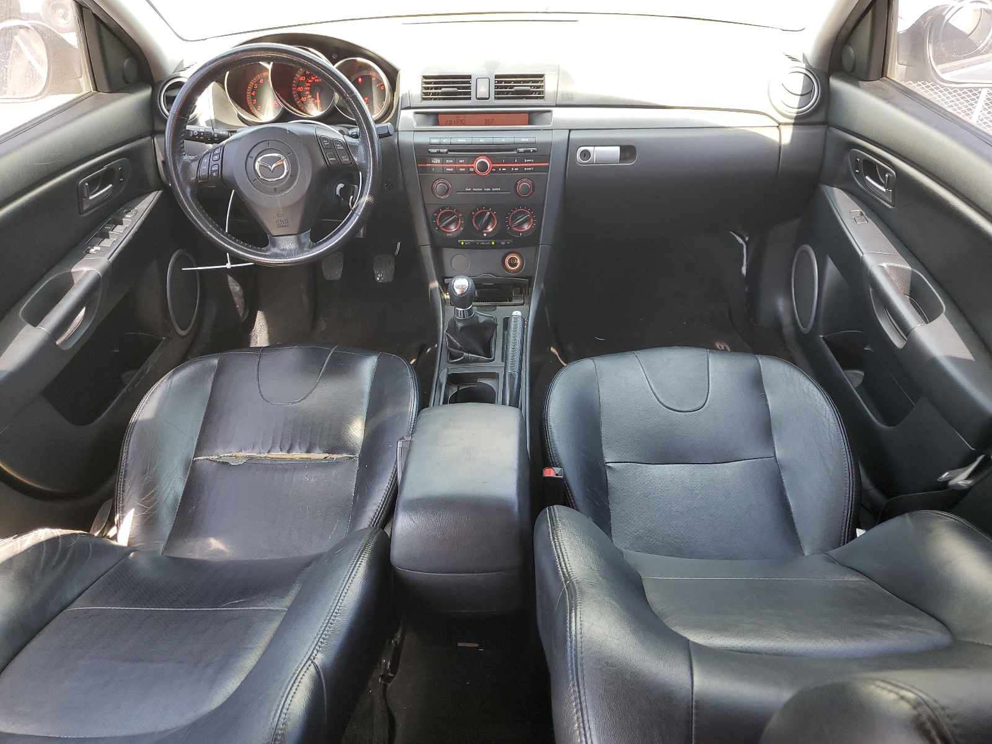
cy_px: 372
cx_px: 496
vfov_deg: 53.1
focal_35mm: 26
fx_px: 745
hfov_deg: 67.3
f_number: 1.5
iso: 53
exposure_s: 1/50
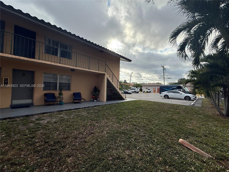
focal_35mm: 14
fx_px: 93
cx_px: 114
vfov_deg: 85.7
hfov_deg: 102.1
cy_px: 86
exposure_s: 1/1145
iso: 64
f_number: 2.2
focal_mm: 2.22
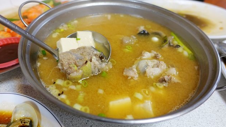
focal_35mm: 26
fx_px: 156
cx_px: 113
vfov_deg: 44.4
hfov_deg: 71.9
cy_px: 65
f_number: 1.8
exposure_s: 1/30
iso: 160
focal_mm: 8.8
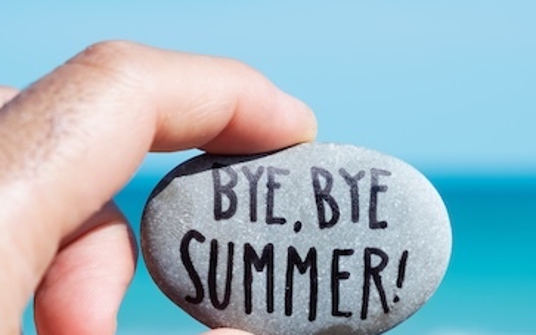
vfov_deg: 10.6
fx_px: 1797
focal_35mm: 123
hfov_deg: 16.9
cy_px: 232
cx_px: 371
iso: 200
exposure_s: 1/750
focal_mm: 48.4
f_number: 6.4
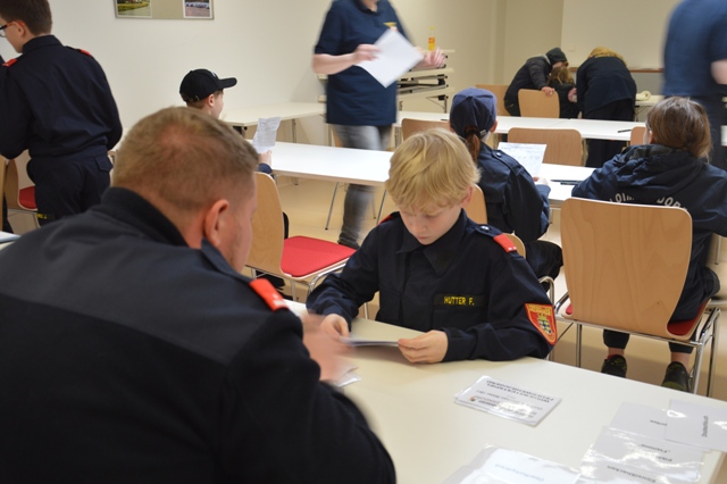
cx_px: 364
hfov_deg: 51.3
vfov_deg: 35.5
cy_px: 242
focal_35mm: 38
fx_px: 757
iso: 400
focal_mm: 25
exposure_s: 1/25
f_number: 4
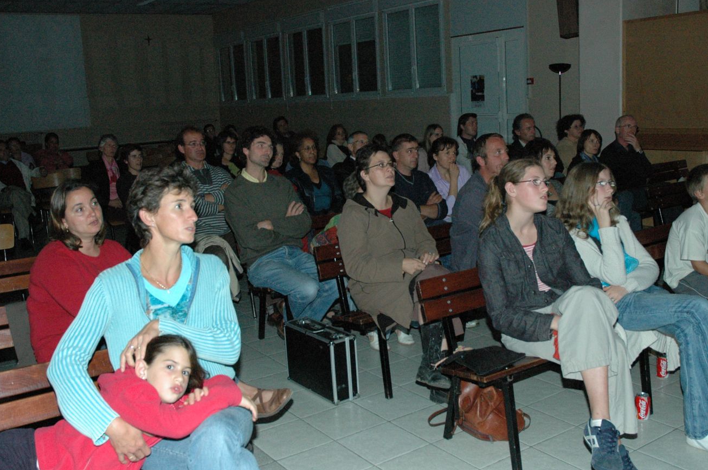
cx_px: 343
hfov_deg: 50.7
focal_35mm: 38
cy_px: 224
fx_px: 747
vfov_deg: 35.0
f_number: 5
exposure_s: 1/60
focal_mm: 22
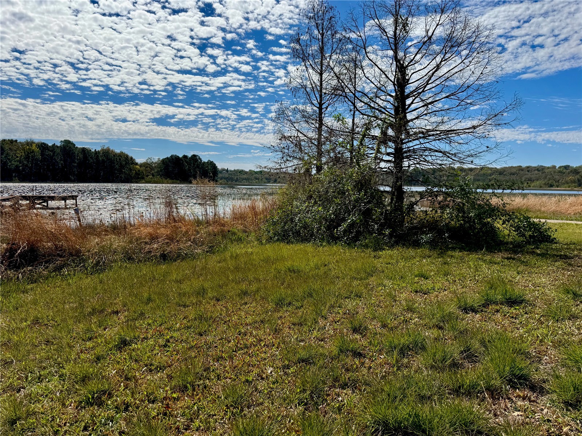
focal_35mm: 24
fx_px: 404
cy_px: 218
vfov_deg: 56.8
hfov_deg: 71.6
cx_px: 291
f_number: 1.78
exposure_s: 1/9009
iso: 80
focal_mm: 6.76
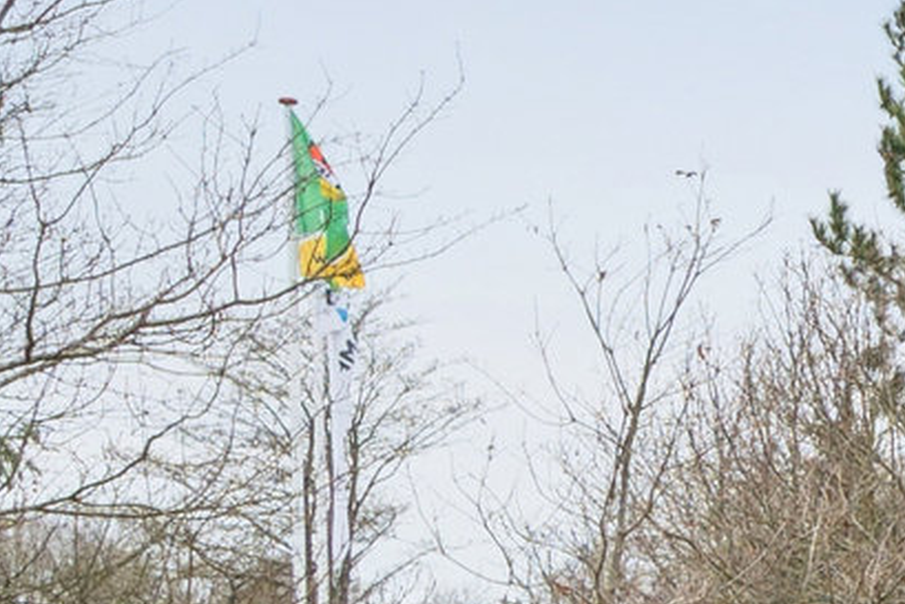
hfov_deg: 9.4
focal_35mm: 158
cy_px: 790
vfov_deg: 8.6
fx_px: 3965
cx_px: 2923
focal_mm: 21.5
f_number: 8
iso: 200
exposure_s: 1/160
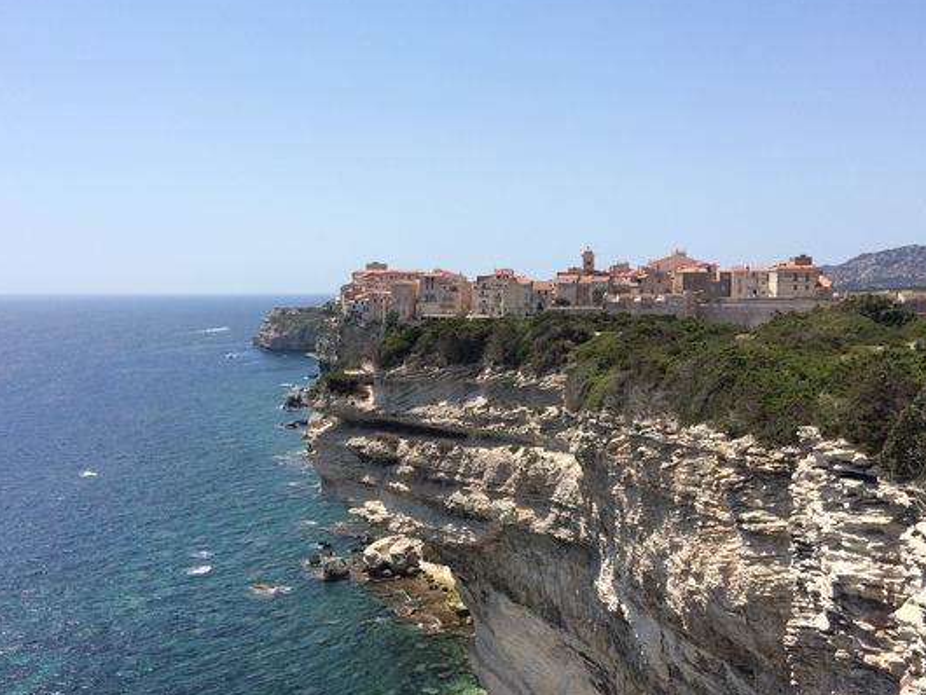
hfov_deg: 52.6
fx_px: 937
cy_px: 367
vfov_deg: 40.7
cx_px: 440
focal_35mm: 35
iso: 32
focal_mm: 4.15
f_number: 2.2
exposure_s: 1/2415
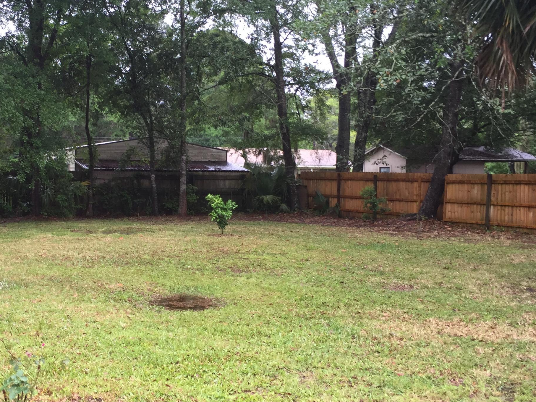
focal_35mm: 48
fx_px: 743
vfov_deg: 30.3
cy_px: 194
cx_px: 168
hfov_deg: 39.1
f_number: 2.2
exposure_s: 1/120
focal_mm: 4.15
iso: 50
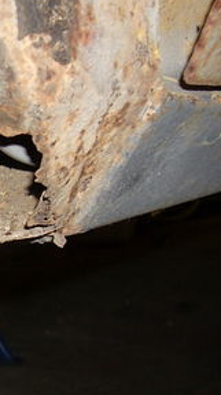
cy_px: 213
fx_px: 940
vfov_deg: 23.7
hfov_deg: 12.8
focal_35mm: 90
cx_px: -99
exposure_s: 1/60
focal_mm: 6.2
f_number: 2.8
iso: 64
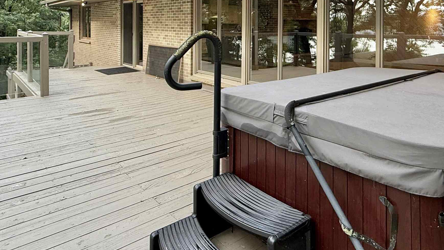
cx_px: 266
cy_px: 17
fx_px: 318
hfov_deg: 69.2
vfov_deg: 39.3
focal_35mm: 27
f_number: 2.2
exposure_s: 1/222
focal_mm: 2.22
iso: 64
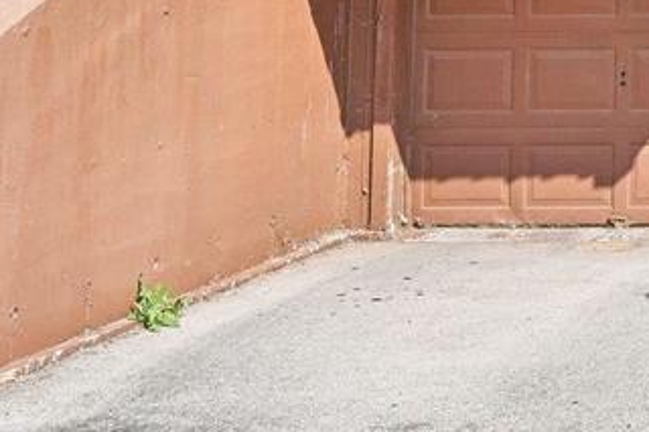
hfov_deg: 14.7
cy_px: -421
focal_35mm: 120
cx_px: 1197
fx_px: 2162
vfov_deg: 10.5
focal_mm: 30
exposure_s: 1/800
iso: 400
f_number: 8
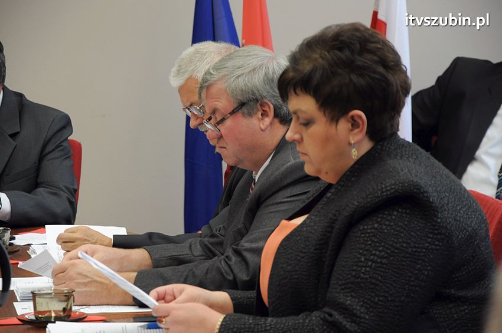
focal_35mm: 158
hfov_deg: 13.1
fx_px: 2194
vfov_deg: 8.7
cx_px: 251
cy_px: 166
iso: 1000
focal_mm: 105
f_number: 5.6
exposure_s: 1/80
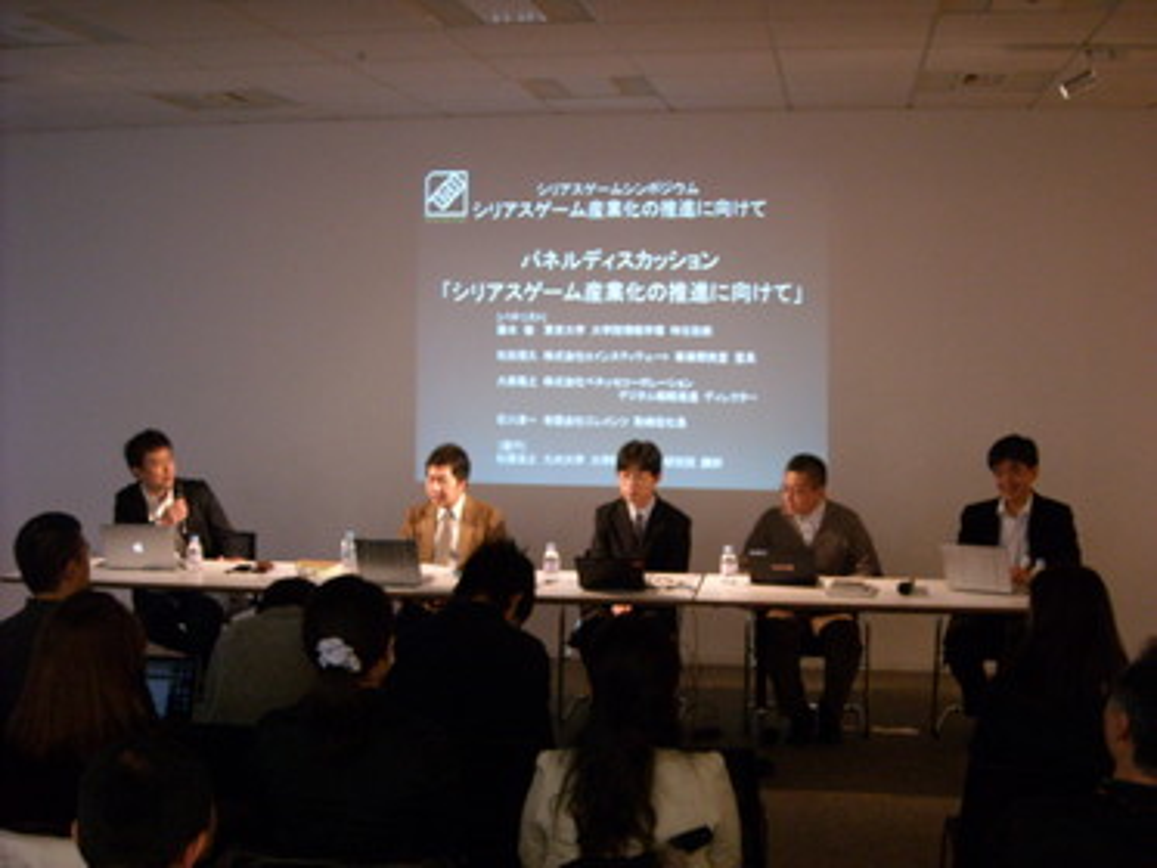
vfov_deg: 32.9
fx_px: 1471
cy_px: 434
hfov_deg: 42.9
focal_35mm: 44
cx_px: 578
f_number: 3.1
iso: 400
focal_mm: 7.1
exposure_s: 1/44
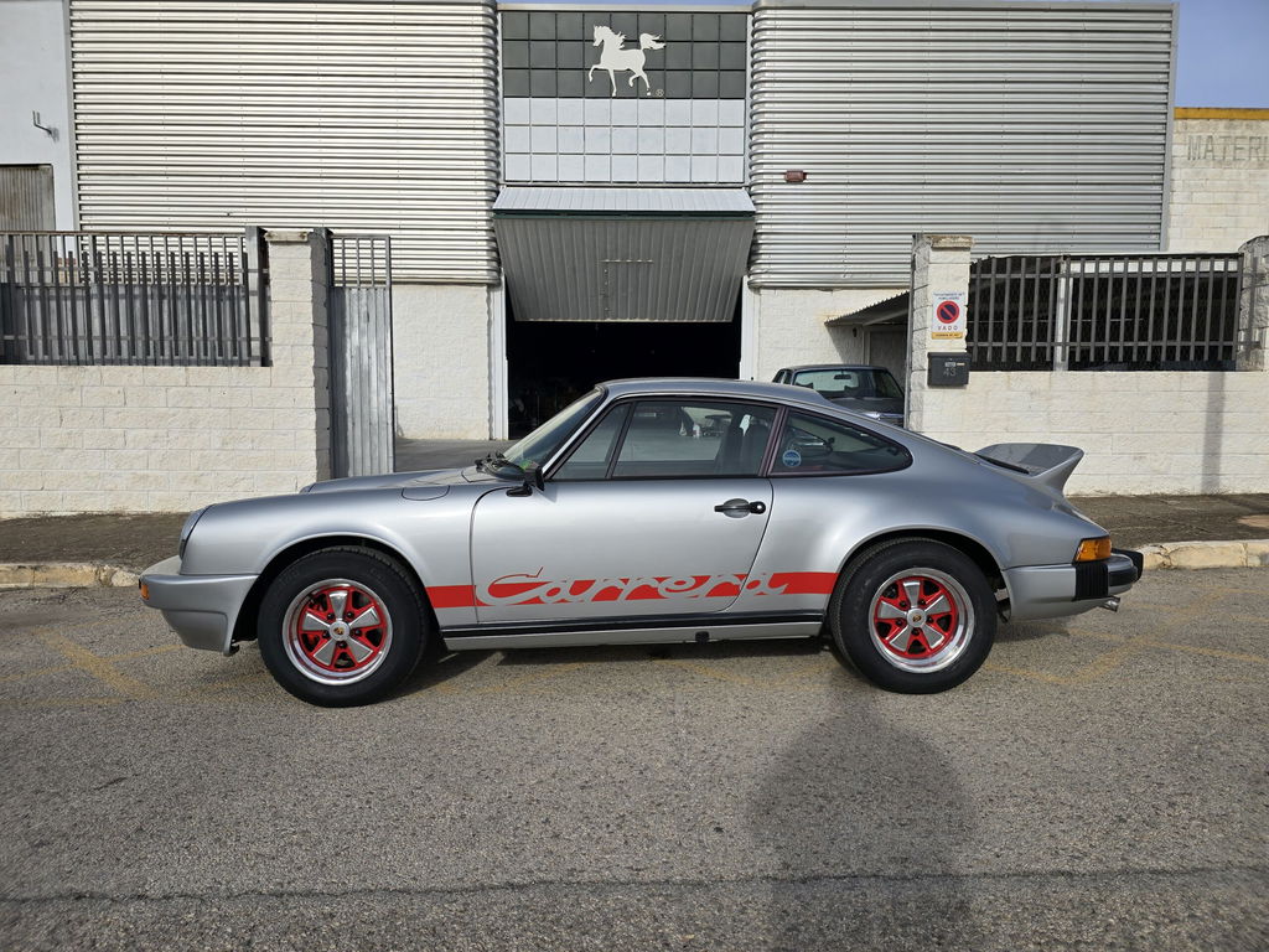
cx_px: 634
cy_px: 476
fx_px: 843
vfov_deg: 58.9
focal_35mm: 23
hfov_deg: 73.9
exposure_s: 1/1189
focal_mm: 6.3
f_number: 1.7
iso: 12
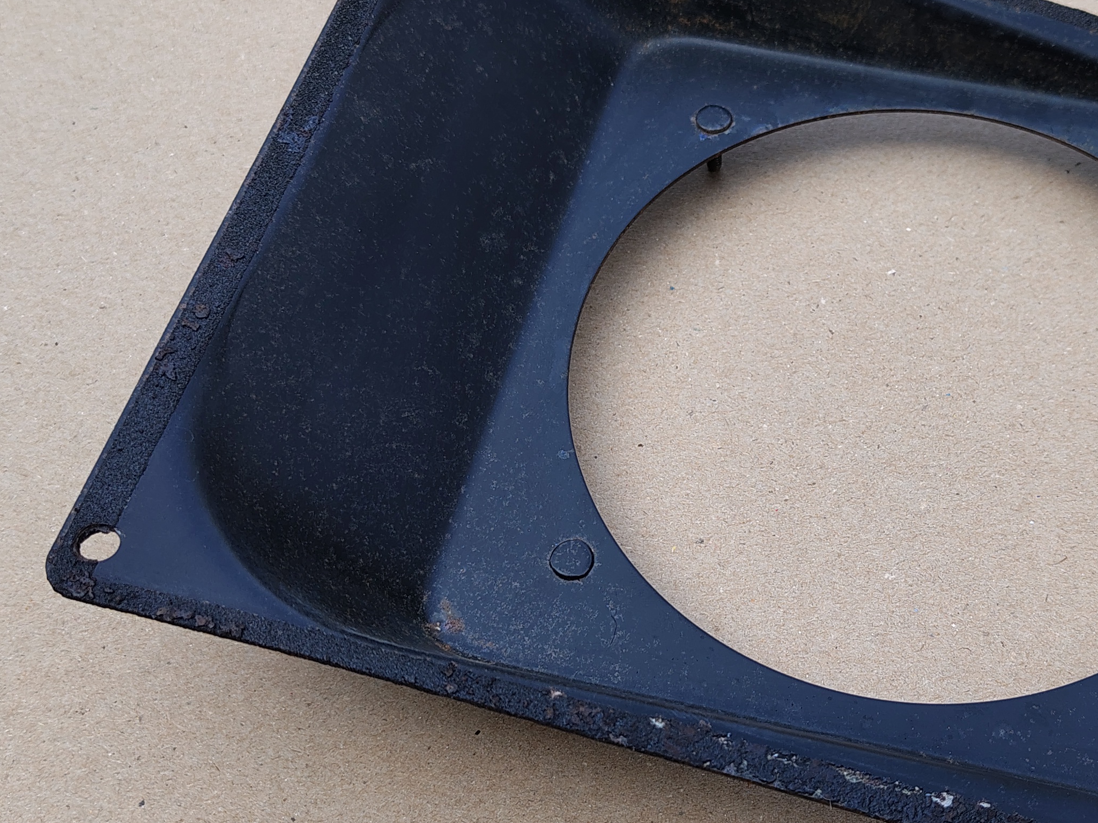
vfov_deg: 30.3
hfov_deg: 38.9
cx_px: 778
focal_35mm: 48
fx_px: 1523
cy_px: 393
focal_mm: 5.56
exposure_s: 1/586
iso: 100
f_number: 1.8
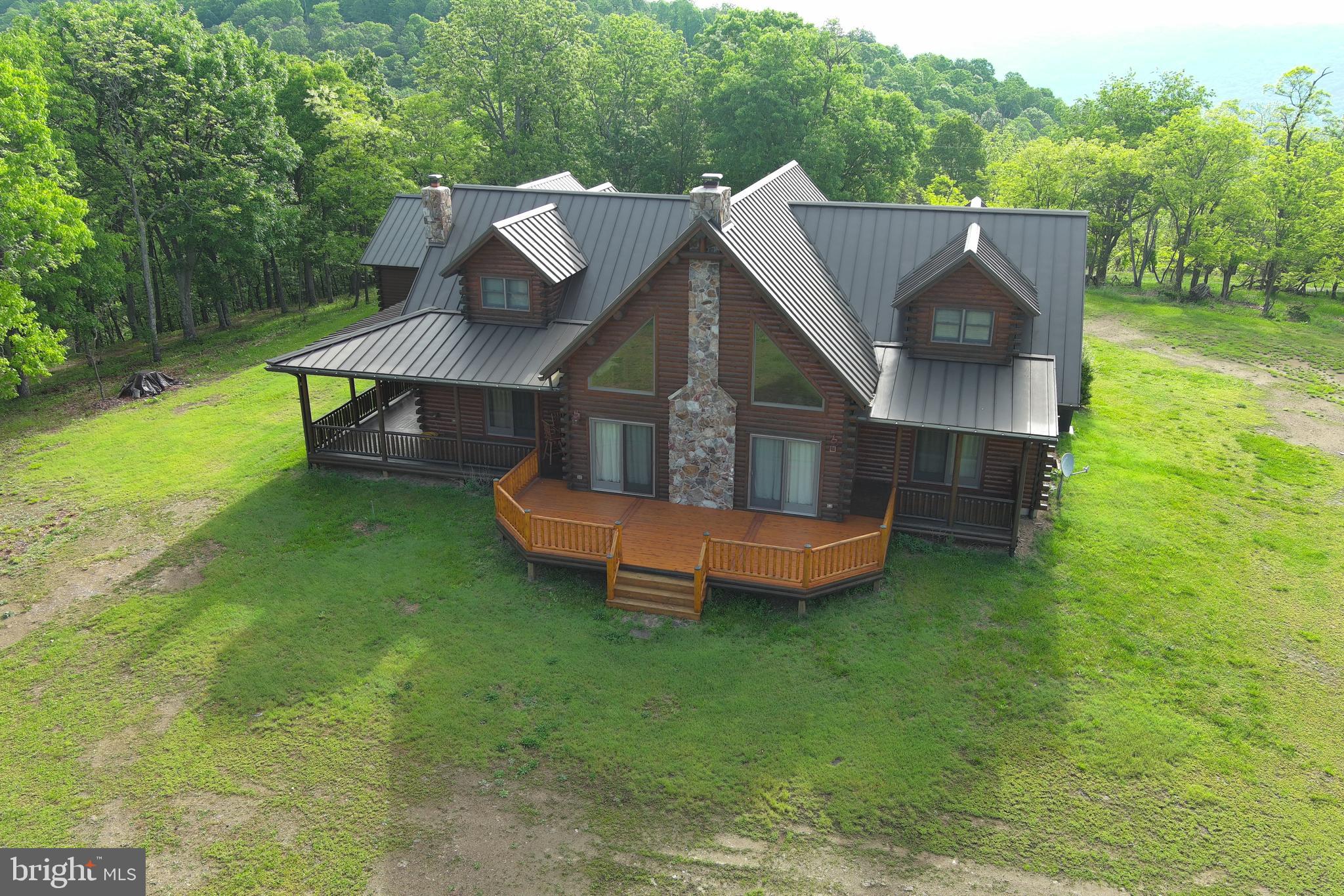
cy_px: 448
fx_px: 1083
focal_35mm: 29
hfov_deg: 63.7
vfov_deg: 45.0
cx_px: 672
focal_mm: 10.57
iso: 100
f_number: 2.8
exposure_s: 1/272
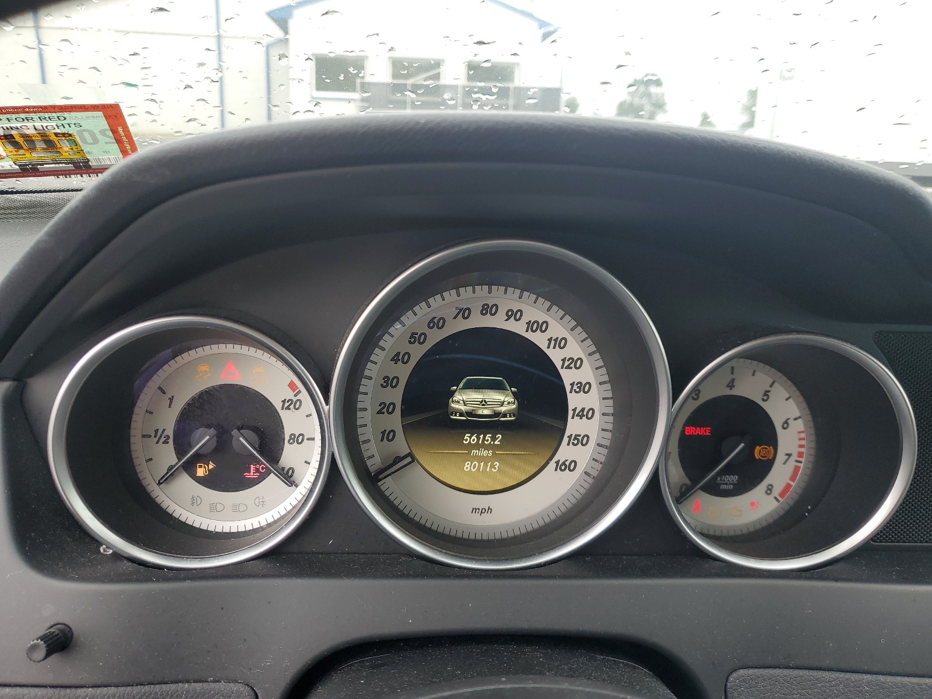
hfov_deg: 67.3
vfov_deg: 53.1
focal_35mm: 26
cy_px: 350
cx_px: 466
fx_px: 700
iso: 50
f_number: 1.5
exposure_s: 1/127
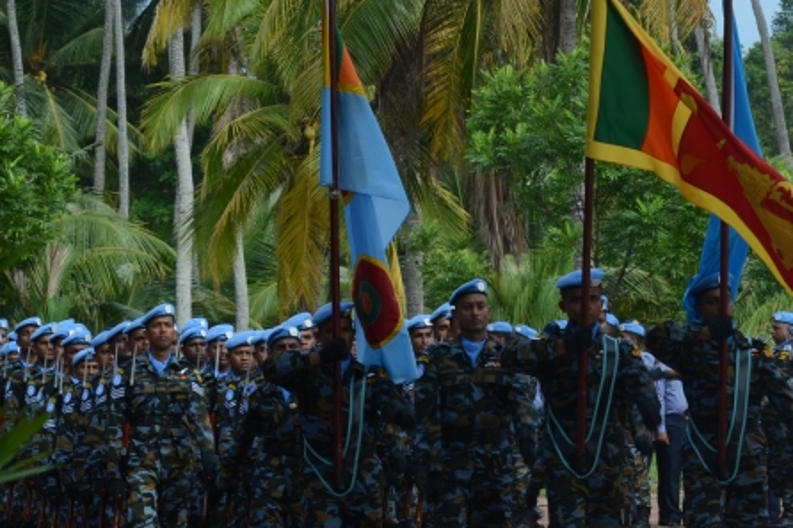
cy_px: 355
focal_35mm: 341
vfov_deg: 4.0
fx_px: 7504
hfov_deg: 6.0
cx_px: 453
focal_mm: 145
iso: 160
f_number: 14
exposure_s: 1/125
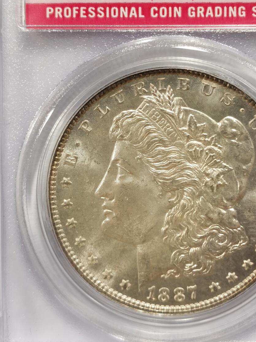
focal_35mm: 88
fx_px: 868
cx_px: 173
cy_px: 112
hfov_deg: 16.7
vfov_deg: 22.2
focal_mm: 5.56
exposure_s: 1/100
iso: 125
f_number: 16
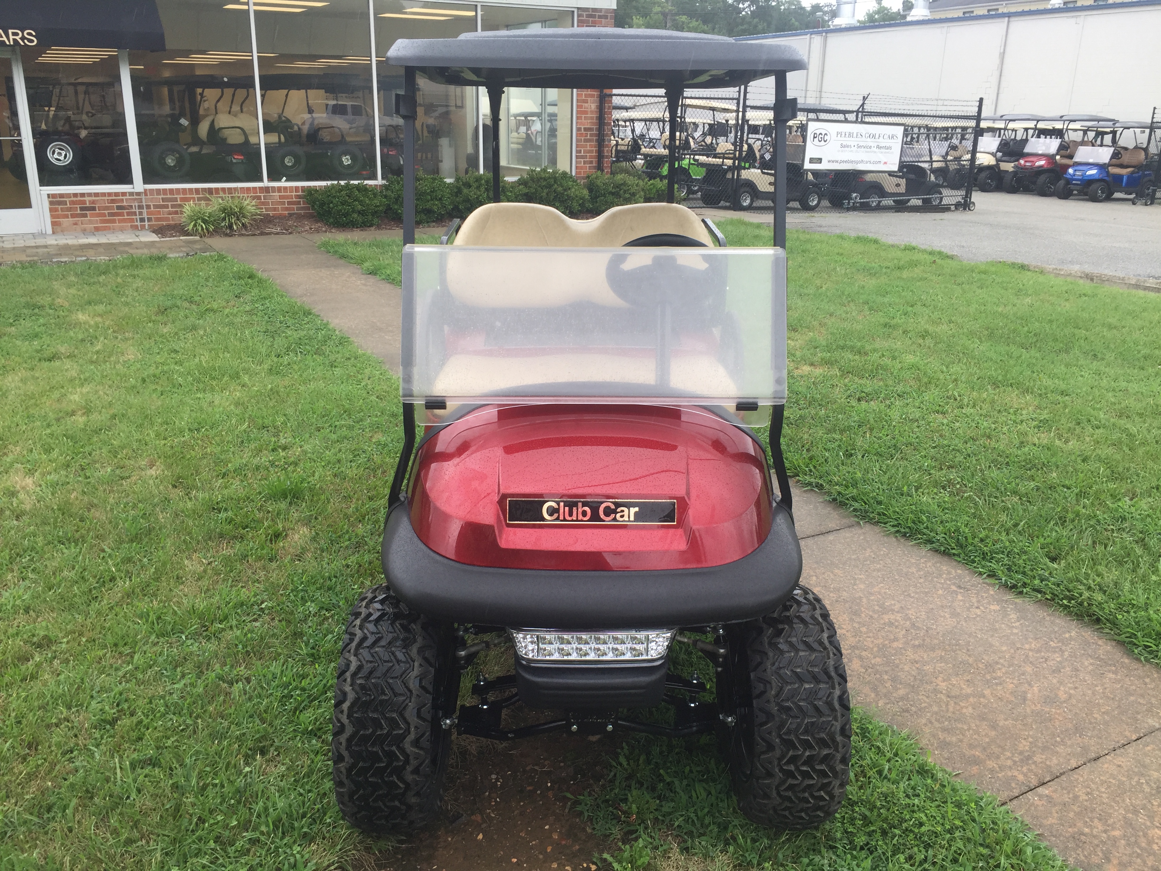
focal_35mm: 29
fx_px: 973
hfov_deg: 61.7
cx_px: 580
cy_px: 436
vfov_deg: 48.2
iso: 32
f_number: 2.2
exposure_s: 1/244
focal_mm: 4.15
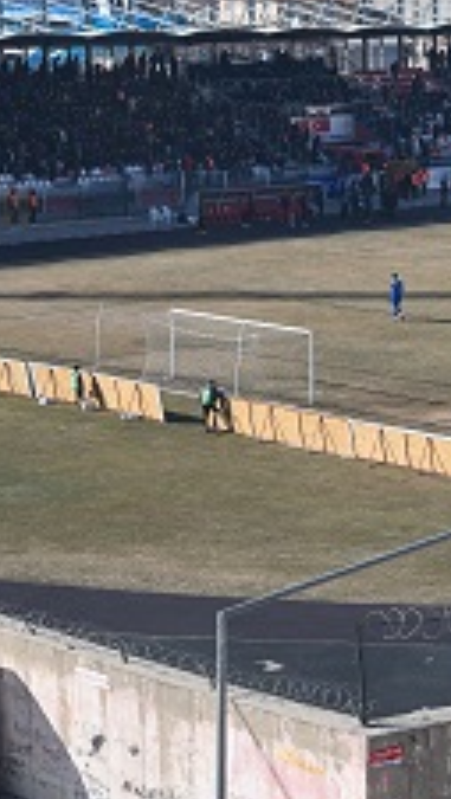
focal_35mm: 131
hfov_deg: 8.9
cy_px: 490
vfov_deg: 16.4
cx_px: 767
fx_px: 2778
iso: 200
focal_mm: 47
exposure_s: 1/100
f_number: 7.1
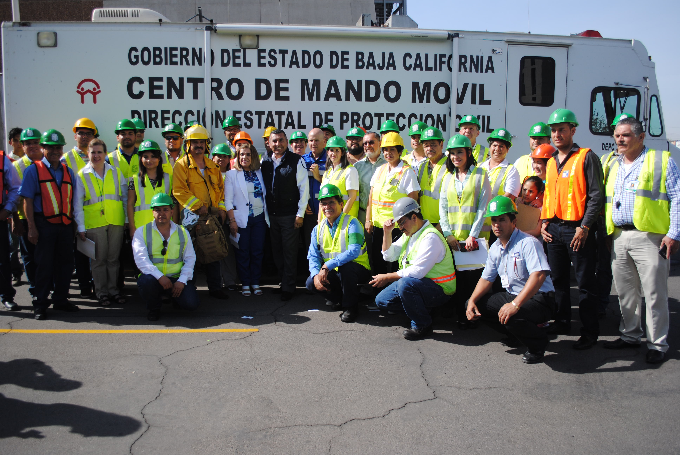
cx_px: 340
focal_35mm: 27
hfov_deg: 67.3
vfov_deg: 48.0
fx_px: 511
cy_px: 228
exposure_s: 1/1000
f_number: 4
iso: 110
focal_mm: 18
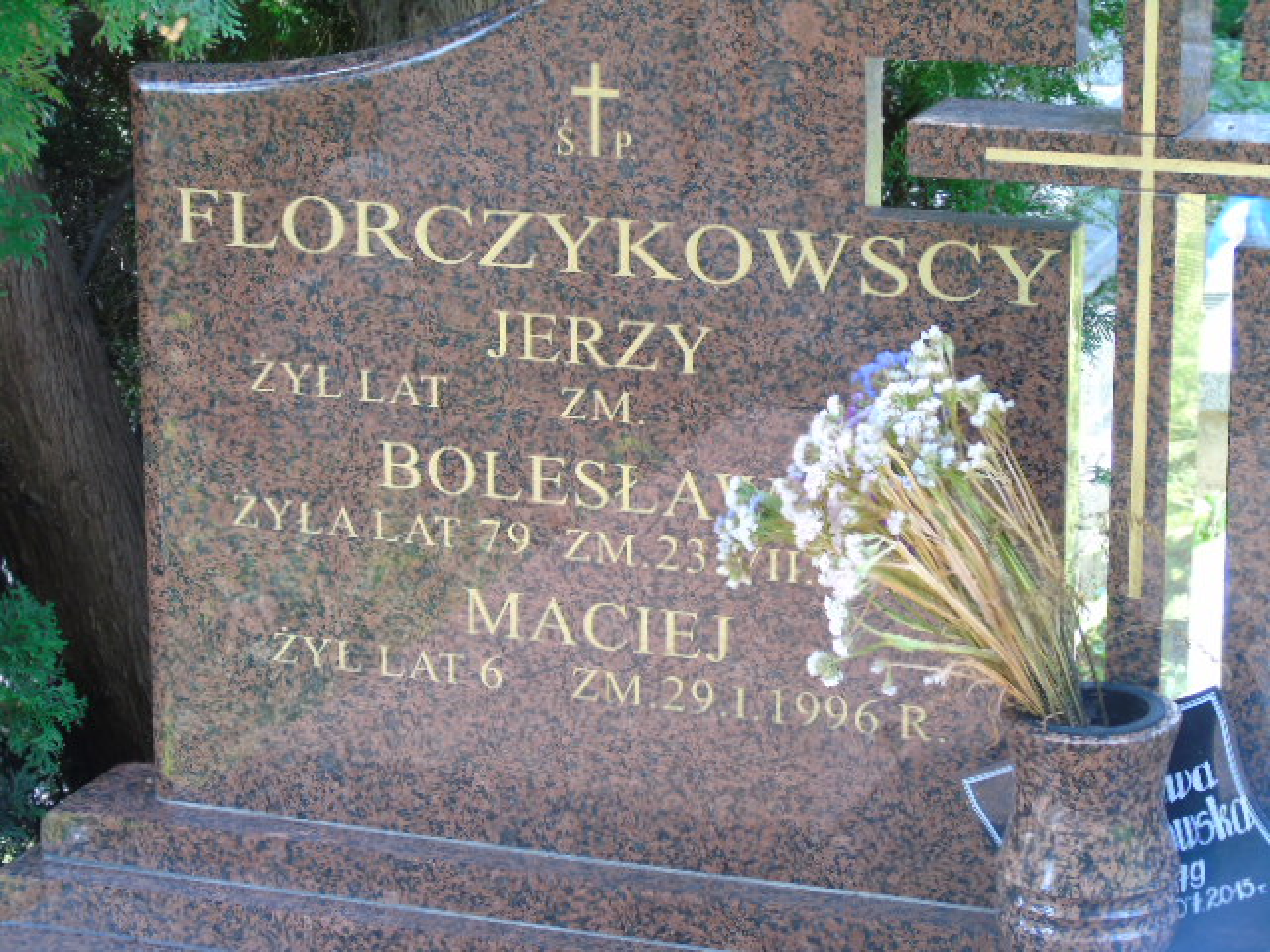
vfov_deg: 13.7
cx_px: 635
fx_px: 3962
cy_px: 476
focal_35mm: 108
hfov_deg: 18.2
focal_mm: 19
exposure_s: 1/30
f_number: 4.4
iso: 100
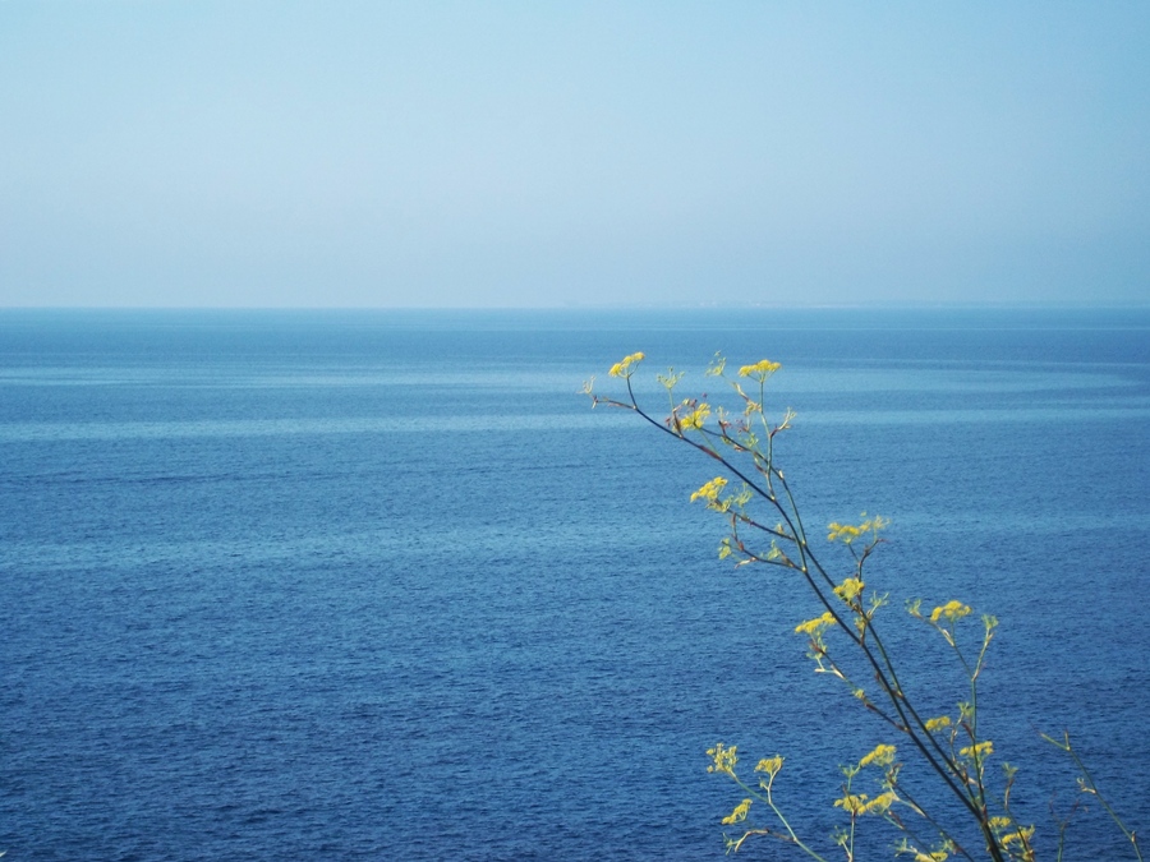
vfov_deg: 13.7
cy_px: 431
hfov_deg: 18.2
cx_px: 575
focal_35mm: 108
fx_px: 3588
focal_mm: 19.5
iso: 80
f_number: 5.6
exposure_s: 1/400
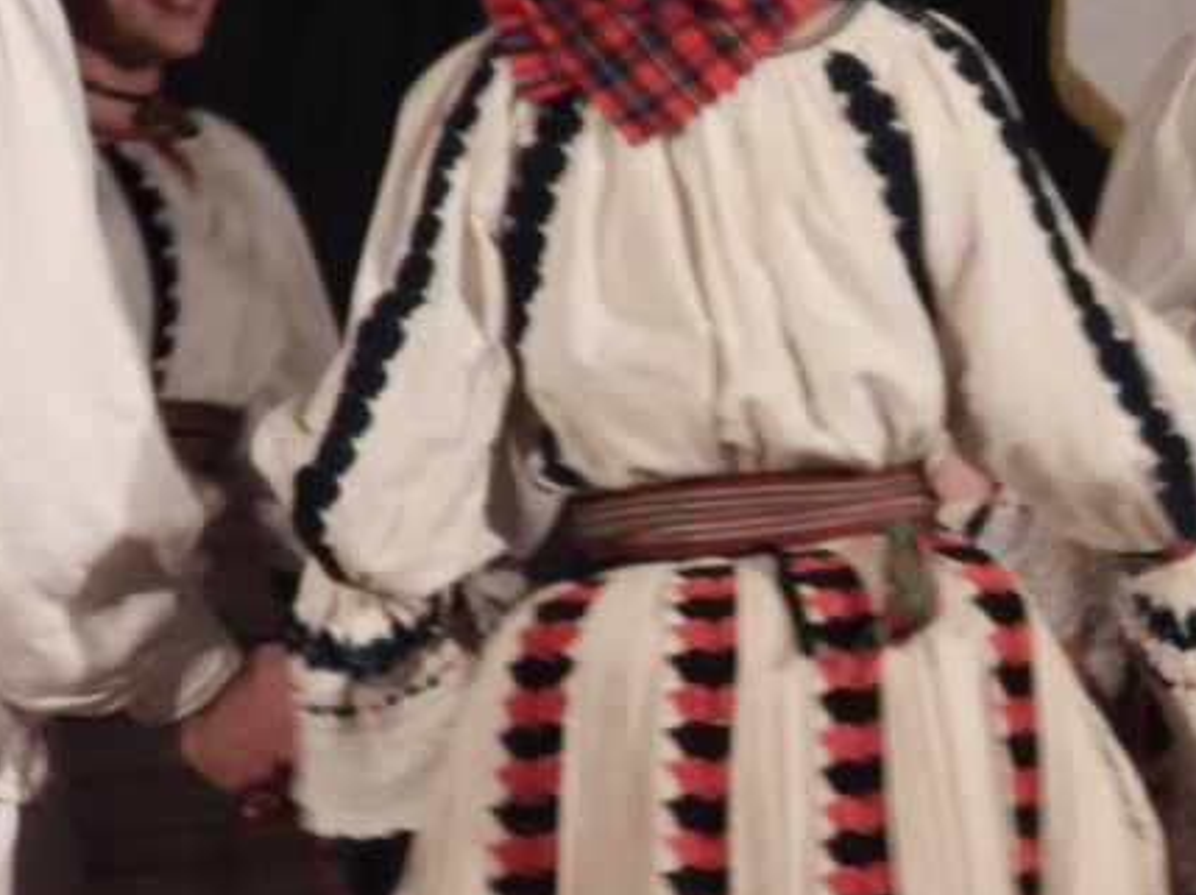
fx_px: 11116
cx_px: 1519
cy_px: 443
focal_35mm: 322
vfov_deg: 4.6
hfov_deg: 6.1
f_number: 4
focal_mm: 20.7
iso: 400
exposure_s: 1/30
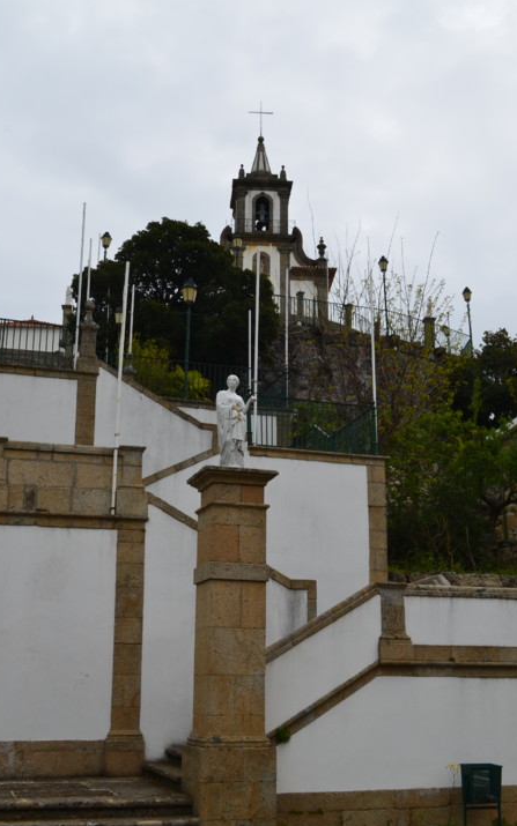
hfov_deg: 29.9
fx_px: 969
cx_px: 261
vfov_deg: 46.2
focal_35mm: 43
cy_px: 414
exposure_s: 1/160
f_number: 11
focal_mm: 28
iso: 100
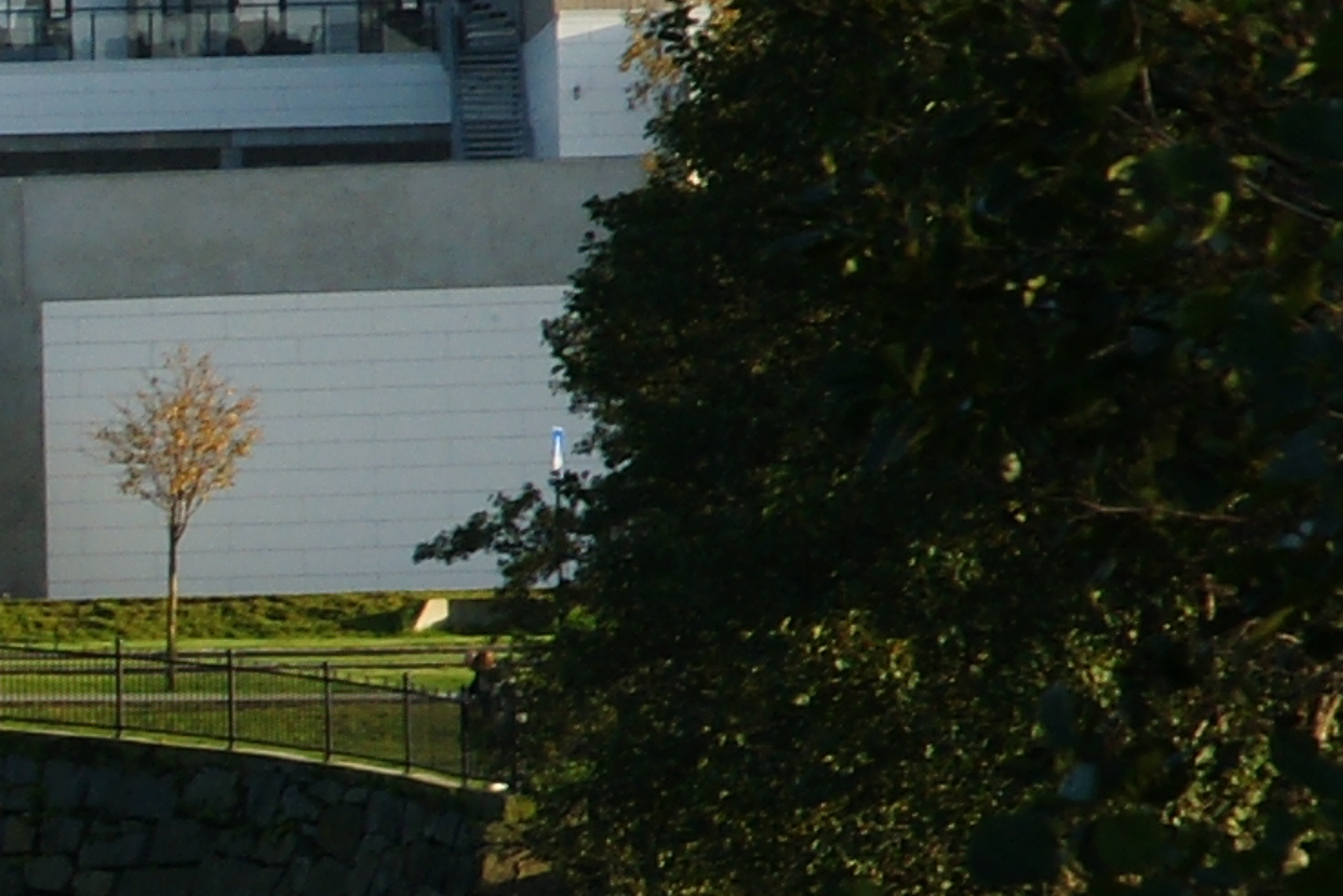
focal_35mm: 607
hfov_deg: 3.4
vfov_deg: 2.3
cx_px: -1719
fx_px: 22647
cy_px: 785
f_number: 9
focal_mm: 70
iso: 200
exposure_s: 1/160
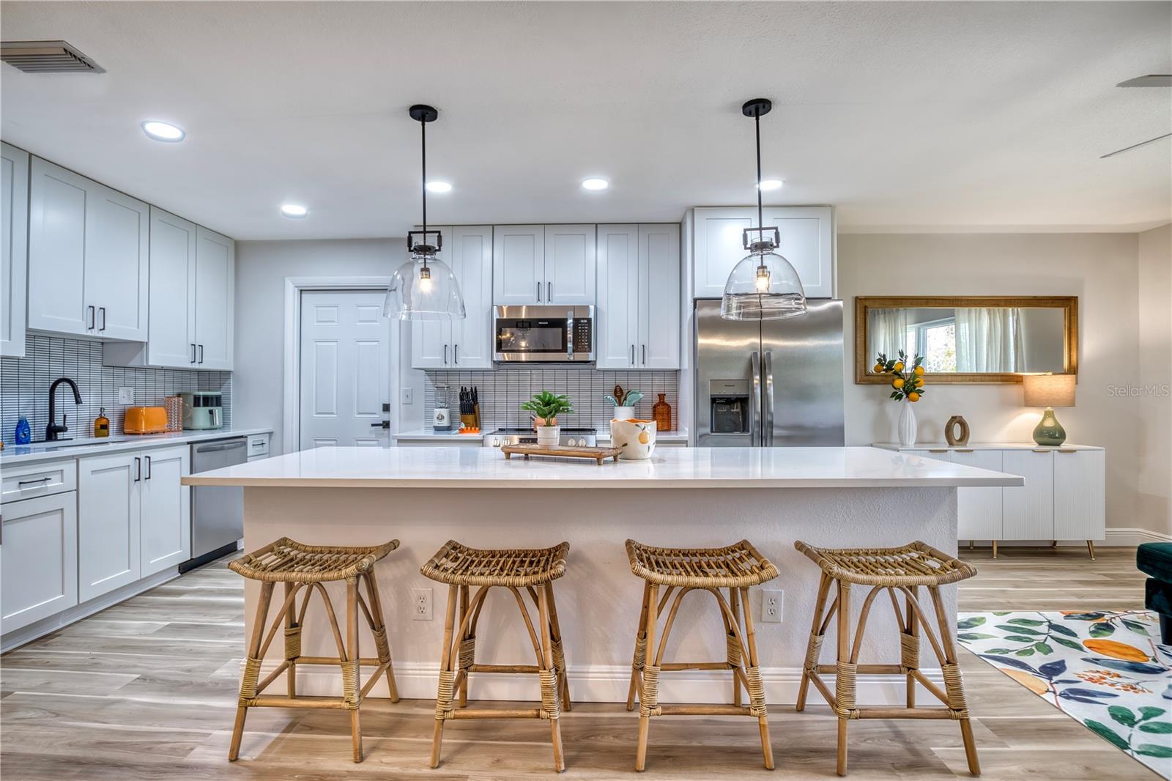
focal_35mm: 17
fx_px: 553
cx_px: 586
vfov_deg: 70.4
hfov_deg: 93.3
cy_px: 390
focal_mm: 11
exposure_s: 1/4
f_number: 8
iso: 100
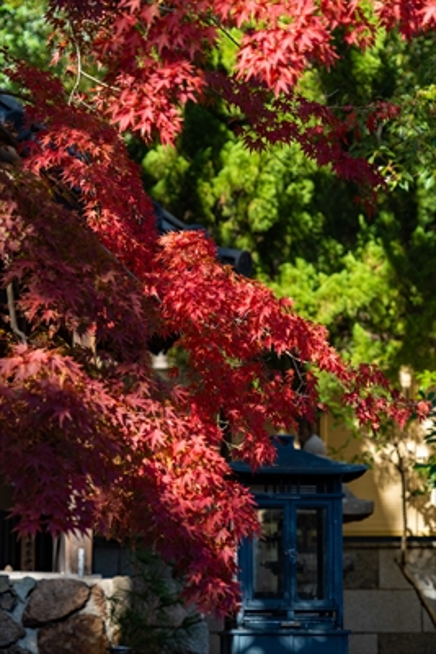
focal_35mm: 120
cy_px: 327
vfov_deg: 17.1
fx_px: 2178
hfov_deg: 11.4
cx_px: 218
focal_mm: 120
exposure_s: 1/125
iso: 200
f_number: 5.6
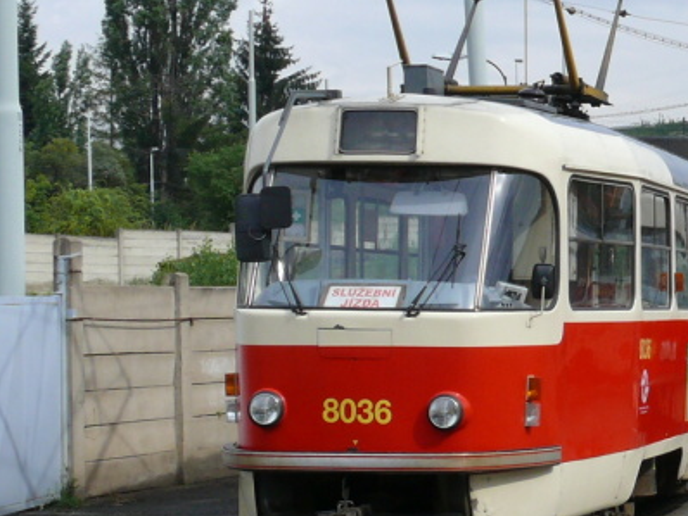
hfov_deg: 15.4
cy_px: 221
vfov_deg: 12.4
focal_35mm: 120
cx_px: 948
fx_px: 2386
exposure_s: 1/400
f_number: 5.6
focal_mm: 8.1
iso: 100
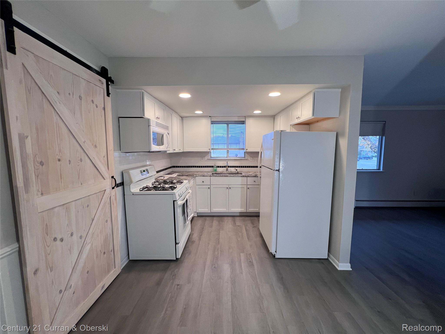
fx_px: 167
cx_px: 222
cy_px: 167
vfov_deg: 89.9
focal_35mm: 13
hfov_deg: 106.2
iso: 125
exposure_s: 1/120
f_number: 1.8
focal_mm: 1.57
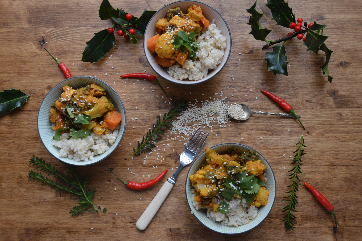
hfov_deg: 45.0
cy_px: 120
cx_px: 181
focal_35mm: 44
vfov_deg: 30.8
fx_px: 437
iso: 280
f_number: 5.6
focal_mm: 29
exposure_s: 1/125
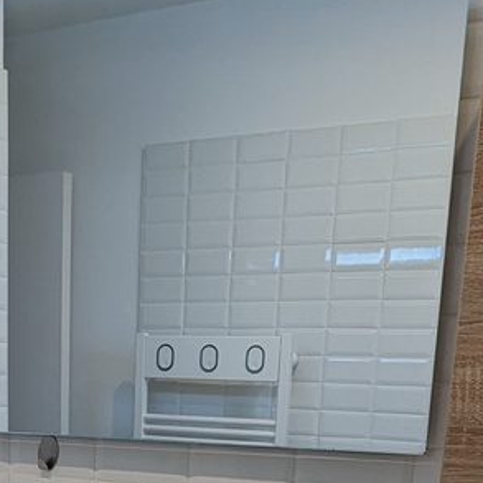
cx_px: 120
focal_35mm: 58
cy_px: 602
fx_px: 916
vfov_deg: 25.9
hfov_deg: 29.1
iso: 61
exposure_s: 1/50
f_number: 2.2
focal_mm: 2.35
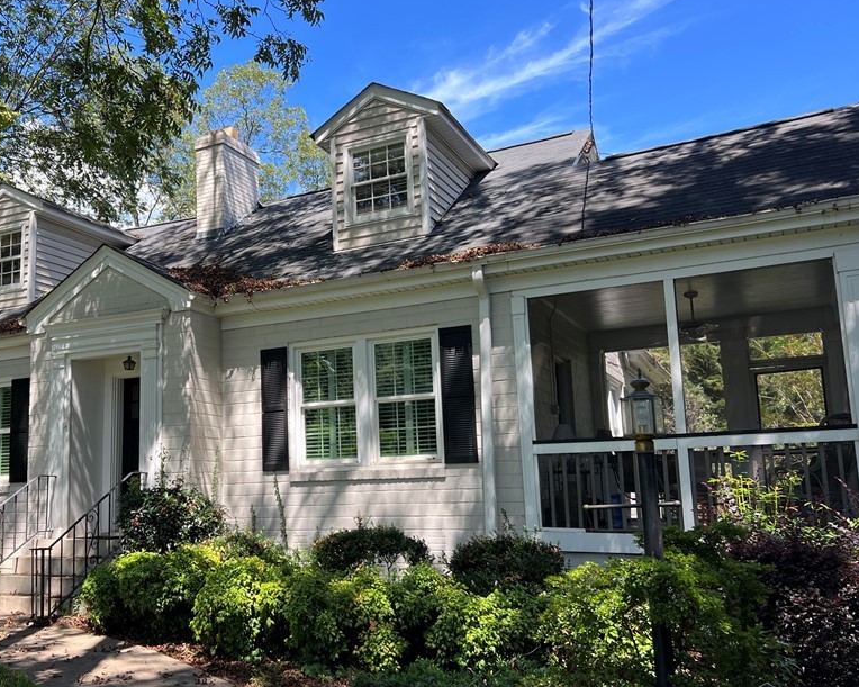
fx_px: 864
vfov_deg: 43.3
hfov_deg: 52.1
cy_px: 364
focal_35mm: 34
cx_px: 307
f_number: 1.5
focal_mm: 5.7
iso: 50
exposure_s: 1/853
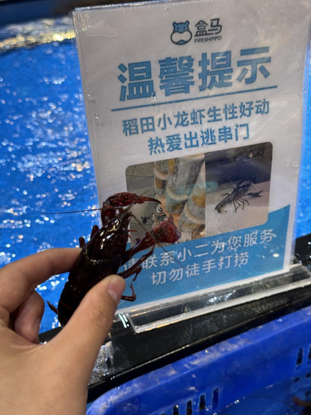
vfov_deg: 39.7
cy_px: 208
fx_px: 575
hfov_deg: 30.3
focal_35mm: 48
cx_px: 156
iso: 50
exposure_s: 1/50
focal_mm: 6.76
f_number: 1.78
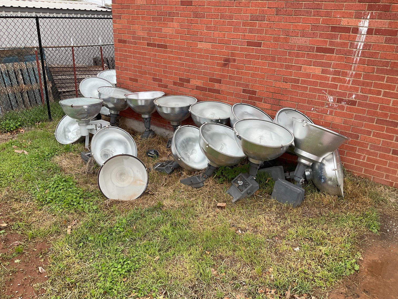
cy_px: 150
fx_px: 333
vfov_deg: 48.2
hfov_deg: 61.7
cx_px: 199
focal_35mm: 29
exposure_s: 1/666
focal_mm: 3
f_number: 1.8
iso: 16
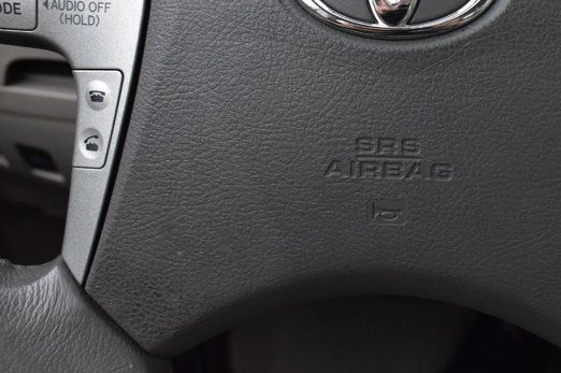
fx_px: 825
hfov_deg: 36.7
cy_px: 110
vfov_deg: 25.3
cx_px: 421
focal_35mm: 53
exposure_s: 1/15
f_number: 5
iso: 1600
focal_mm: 18
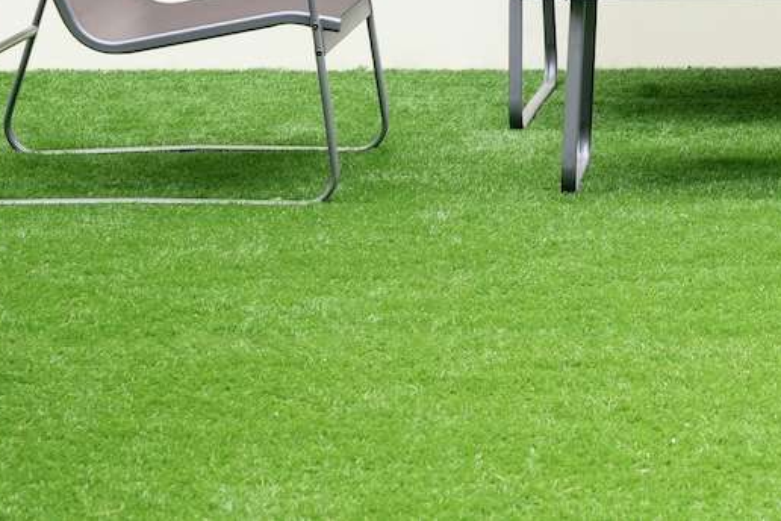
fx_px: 3970
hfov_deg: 11.1
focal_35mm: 183
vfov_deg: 7.4
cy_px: -159
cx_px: 805
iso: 200
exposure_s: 1/100
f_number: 7.1
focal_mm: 70
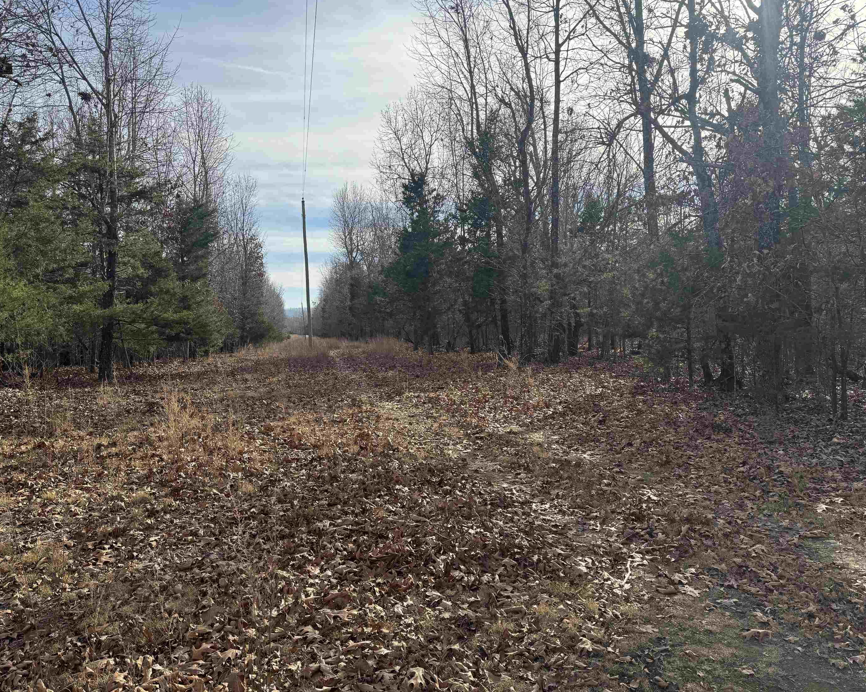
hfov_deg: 65.9
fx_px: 666
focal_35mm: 26
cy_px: 347
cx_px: 388
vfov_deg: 54.9
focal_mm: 6.76
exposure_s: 1/2959
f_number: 1.78
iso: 80
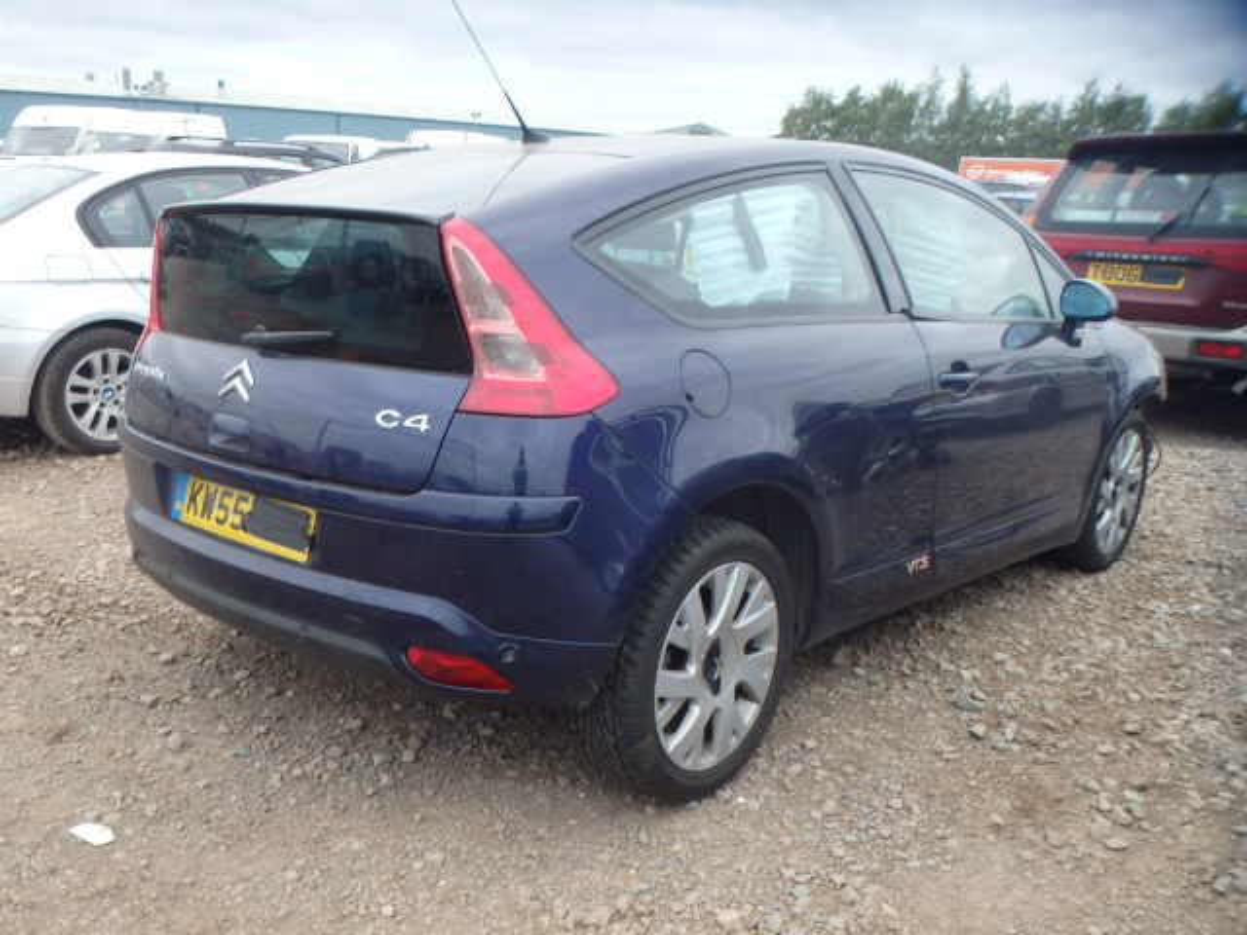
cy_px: 468
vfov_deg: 41.8
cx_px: 624
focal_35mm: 34
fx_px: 1225
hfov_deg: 54.0
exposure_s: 1/80
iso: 125
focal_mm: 6.1
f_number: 4.4
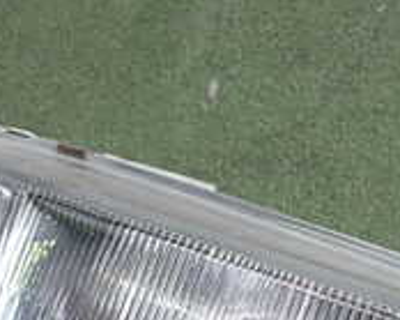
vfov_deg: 14.6
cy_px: 419
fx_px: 1195
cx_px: 306
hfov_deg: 18.9
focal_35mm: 101
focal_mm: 5.4
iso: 100
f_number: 2.3
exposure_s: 1/160
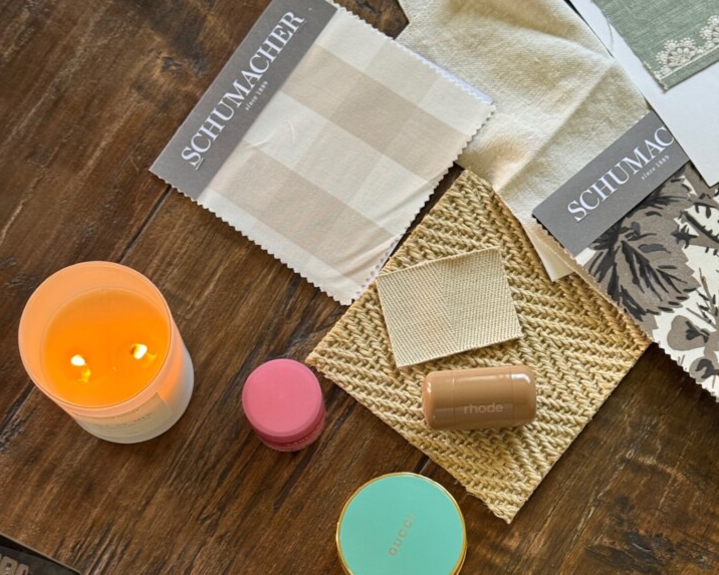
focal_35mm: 67
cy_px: 470
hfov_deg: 28.3
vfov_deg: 22.5
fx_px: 1426
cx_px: 380
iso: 125
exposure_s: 1/60
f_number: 1.78
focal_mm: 6.76
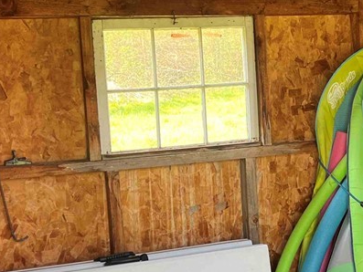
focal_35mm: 67
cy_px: 113
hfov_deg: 28.5
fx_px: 703
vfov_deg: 21.9
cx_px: 273
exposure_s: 1/121
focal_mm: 5.1
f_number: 1.6
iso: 100
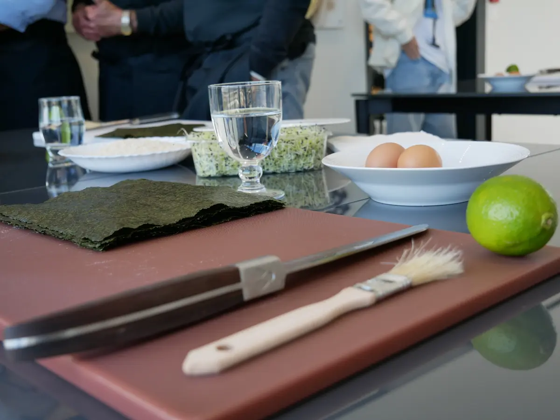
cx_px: 280
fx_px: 712
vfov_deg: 32.9
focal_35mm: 44
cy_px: 210
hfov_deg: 42.9
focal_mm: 22
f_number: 4.2
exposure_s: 1/60
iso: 200
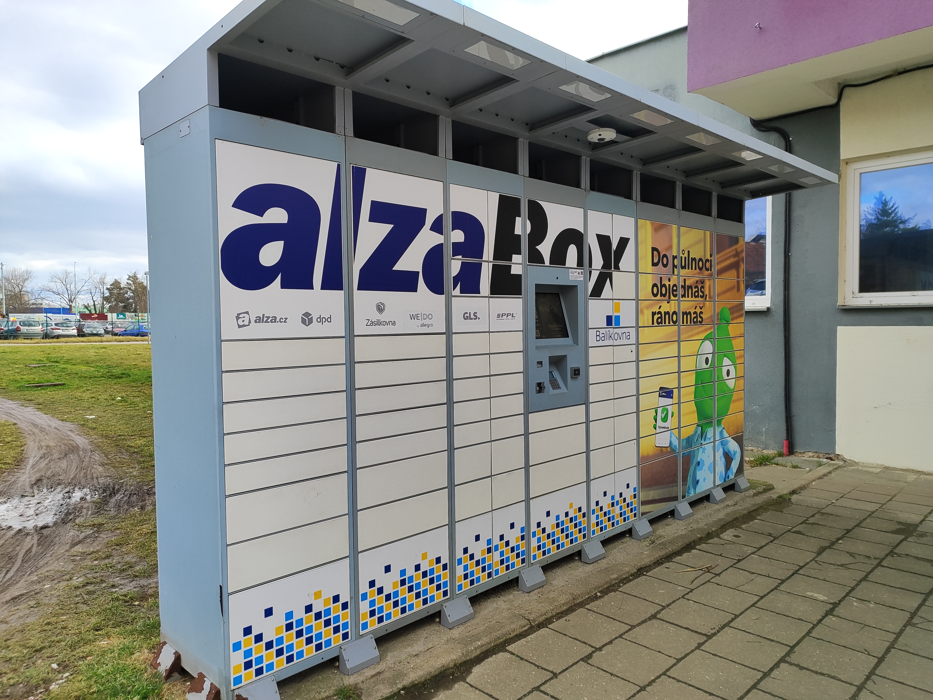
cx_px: 466
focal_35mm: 24
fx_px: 647
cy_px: 350
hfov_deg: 71.6
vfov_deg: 56.8
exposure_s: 1/214
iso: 50
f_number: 1.89
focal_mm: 5.89
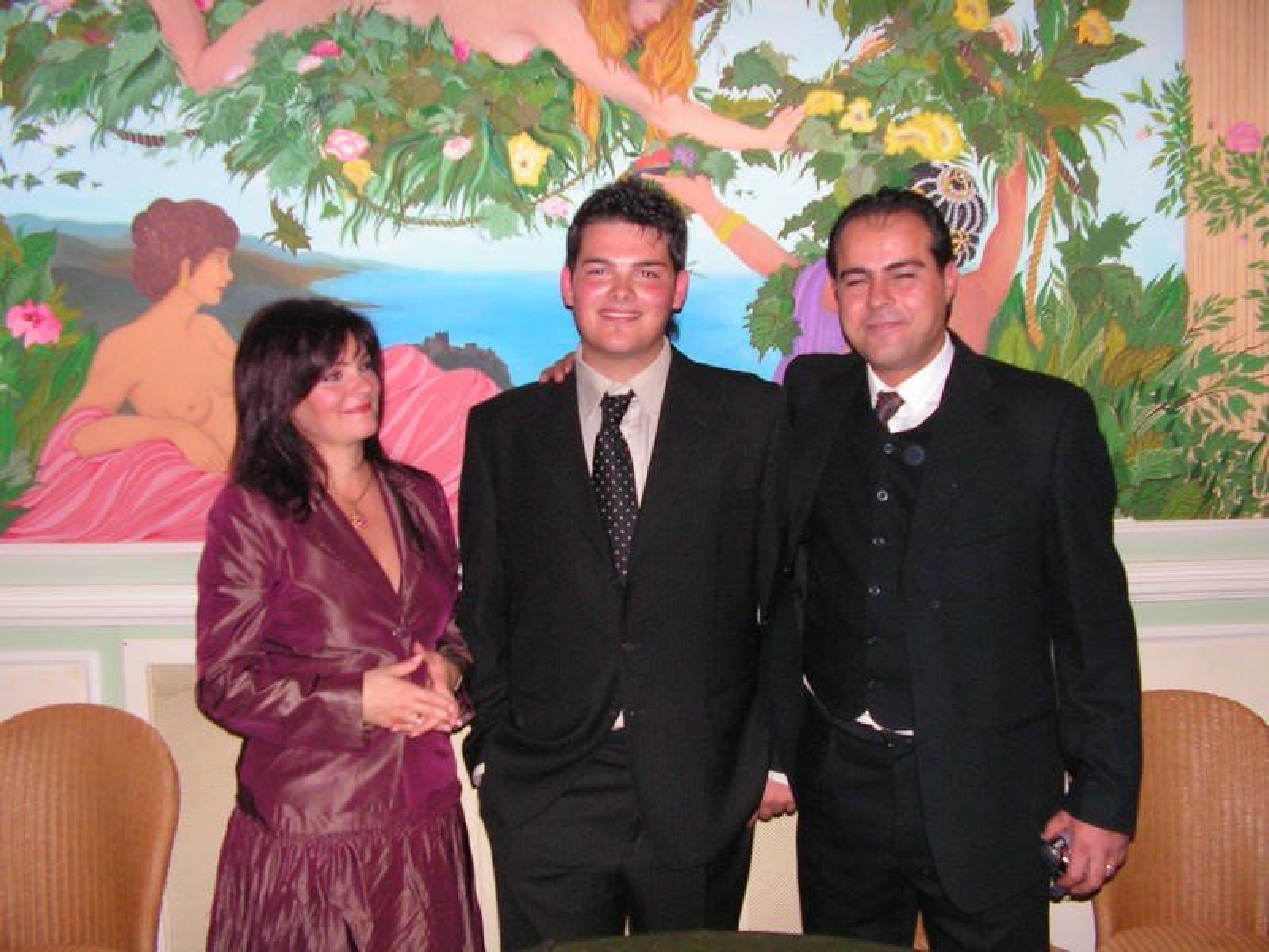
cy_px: 476
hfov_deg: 51.4
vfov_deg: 39.7
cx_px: 634
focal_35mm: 36
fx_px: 1320
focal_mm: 6
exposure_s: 1/40
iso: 200
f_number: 3.2
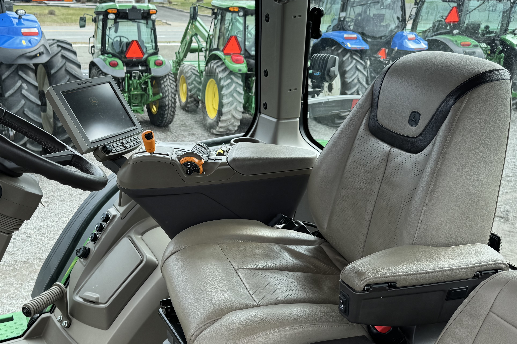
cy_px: 203
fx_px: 531
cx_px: 186
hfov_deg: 51.2
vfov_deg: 35.8
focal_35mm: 37
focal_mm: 6.76
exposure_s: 1/756
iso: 80
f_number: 1.78
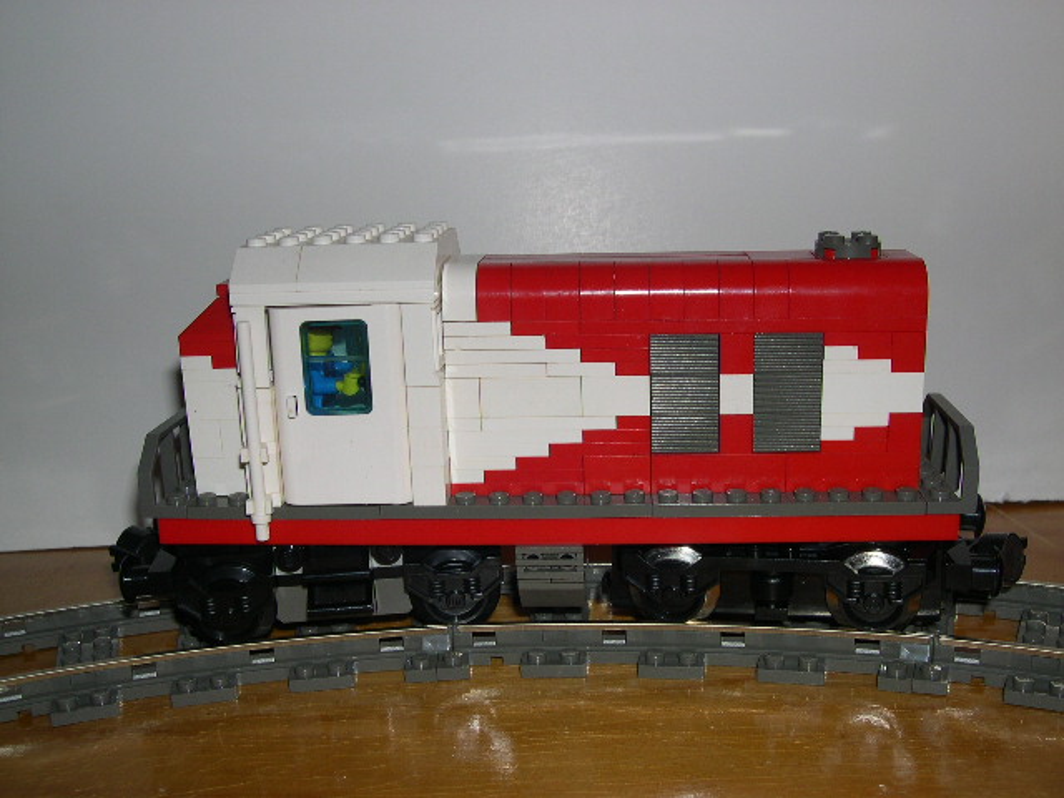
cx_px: 532
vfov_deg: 37.7
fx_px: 1168
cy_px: 399
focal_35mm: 38
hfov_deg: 49.0
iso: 100
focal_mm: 8
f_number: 7.6
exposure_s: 1/60
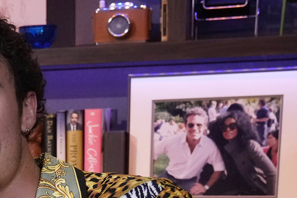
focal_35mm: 105
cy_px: 342
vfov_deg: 12.1
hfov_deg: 17.7
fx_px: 866
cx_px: -132
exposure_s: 1/160
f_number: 4
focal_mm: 28
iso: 3200
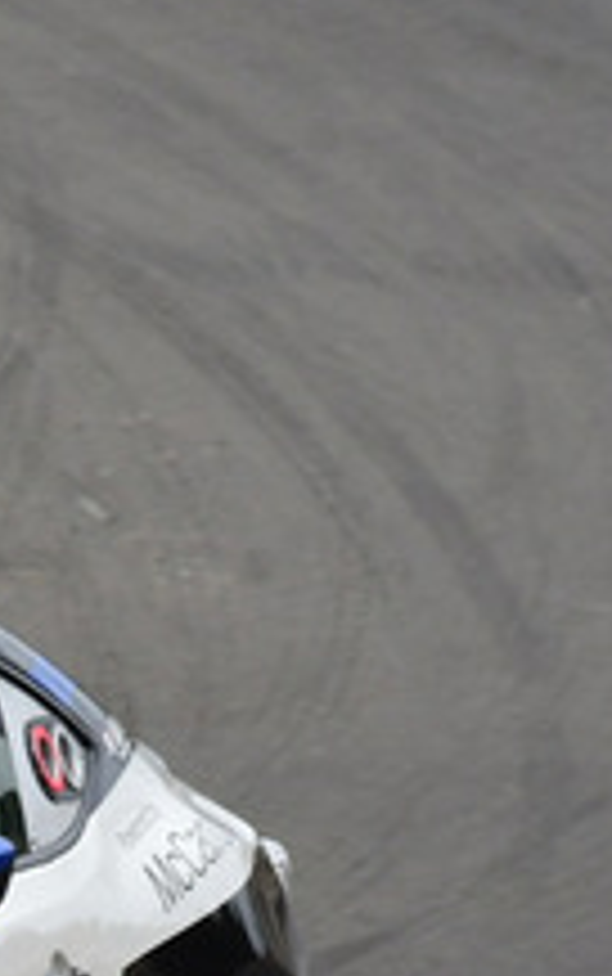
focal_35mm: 2819
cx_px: -675
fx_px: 75080
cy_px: 634
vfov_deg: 0.7
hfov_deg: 0.5
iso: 640
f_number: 11
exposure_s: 1/640
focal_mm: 500
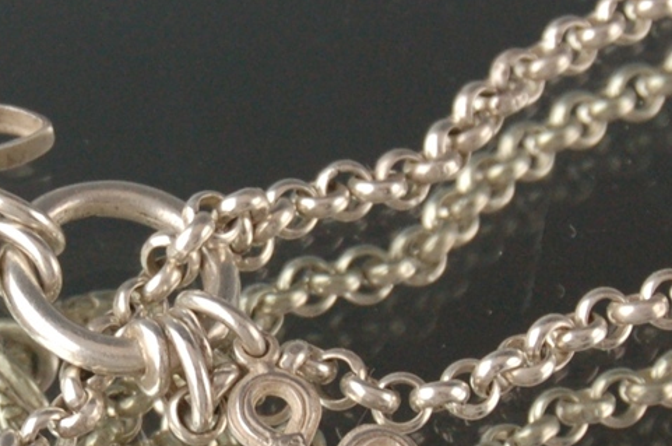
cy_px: 323
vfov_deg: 8.8
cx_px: 264
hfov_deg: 13.3
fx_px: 2887
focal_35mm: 155
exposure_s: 1/100
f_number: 5.6
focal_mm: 55
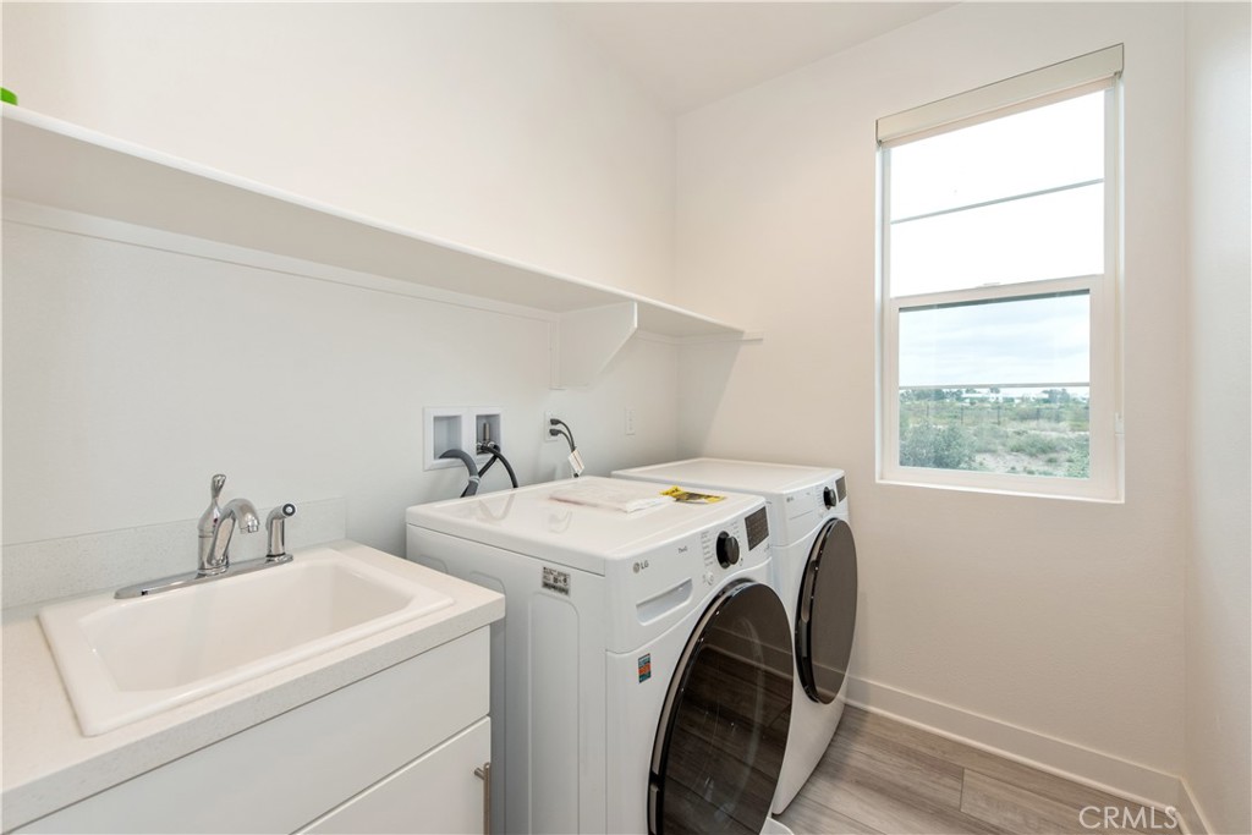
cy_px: 418
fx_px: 487
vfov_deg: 81.2
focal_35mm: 14
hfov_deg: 104.2
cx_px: 626
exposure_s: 1/125
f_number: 5.6
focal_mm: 14
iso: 360
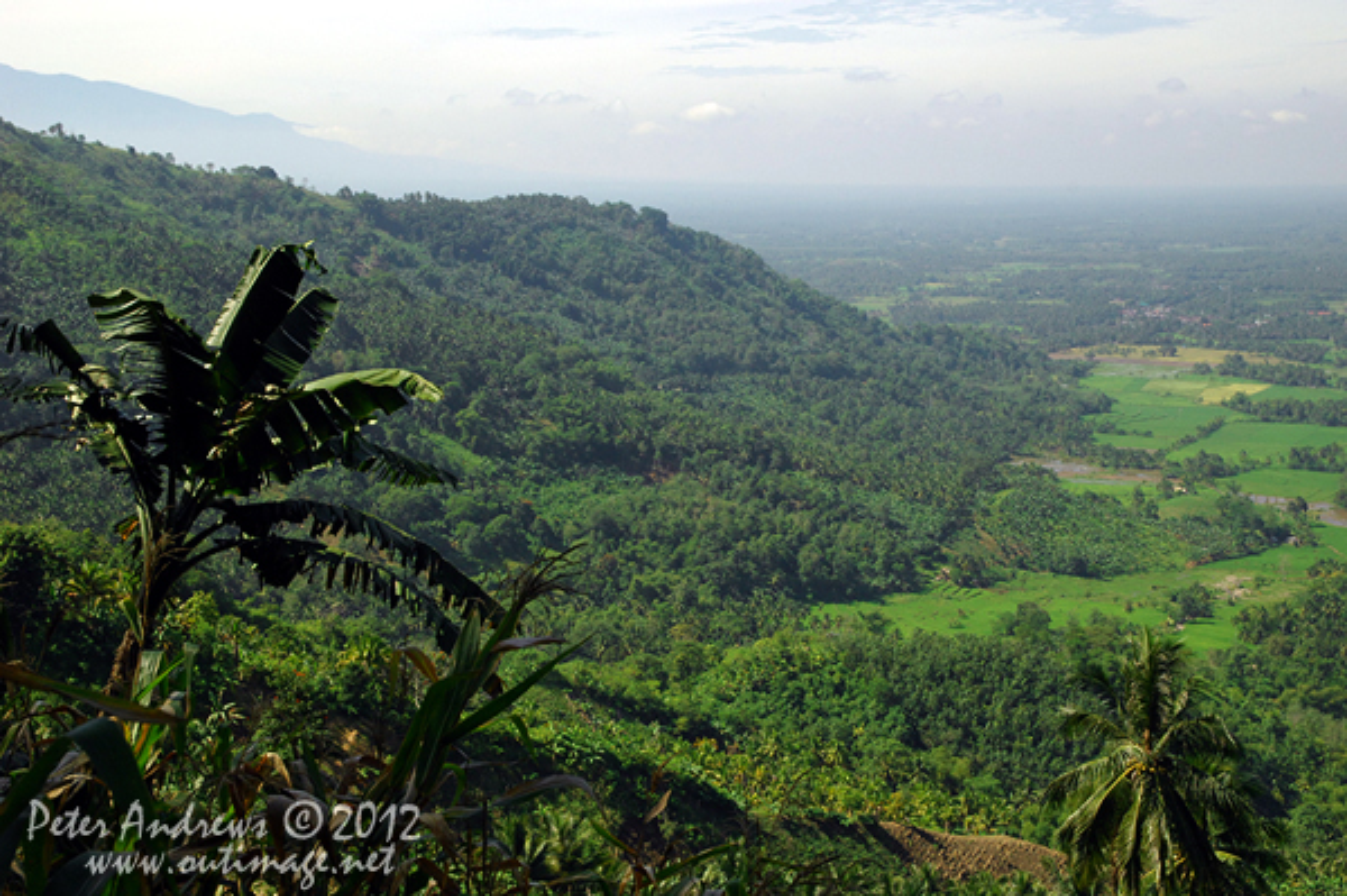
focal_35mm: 46
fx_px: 1738
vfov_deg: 28.9
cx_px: 674
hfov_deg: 42.4
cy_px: 448
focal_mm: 31
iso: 400
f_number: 9.5
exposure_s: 1/500
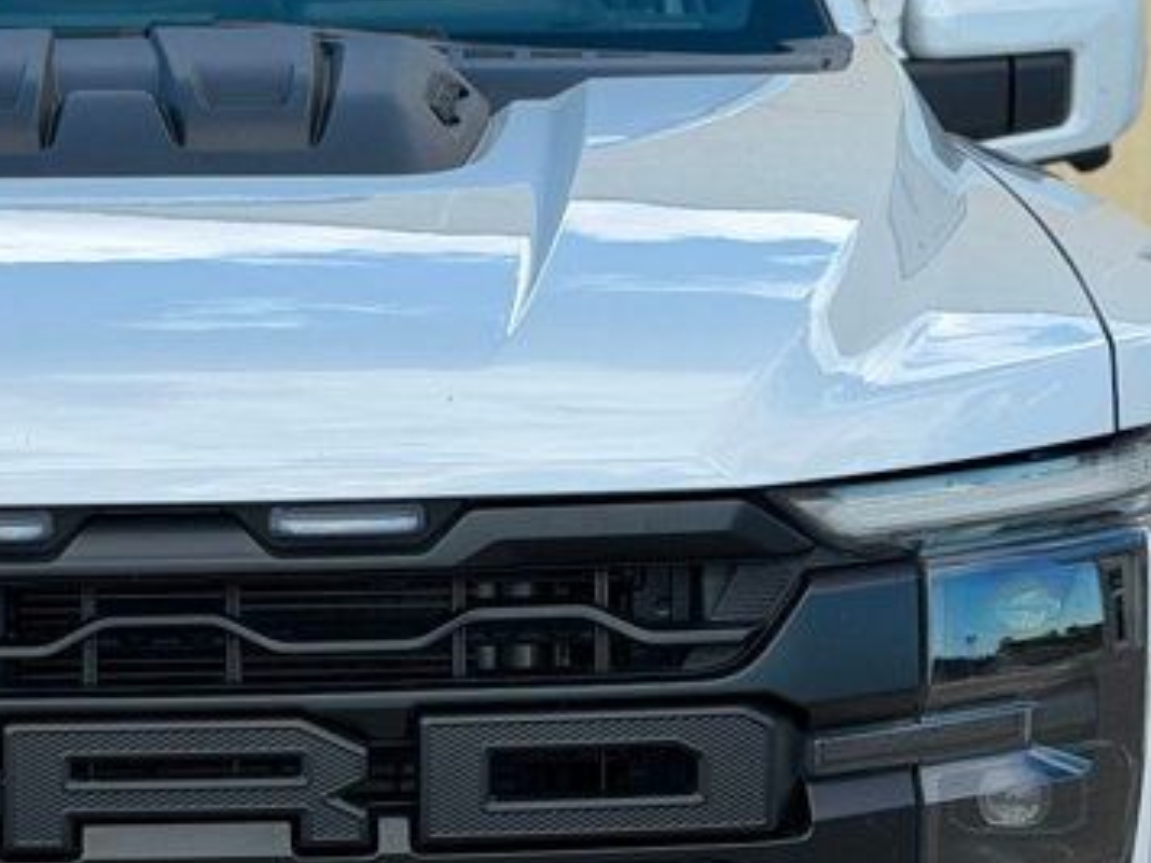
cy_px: 659
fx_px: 4589
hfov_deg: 14.1
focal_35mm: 138
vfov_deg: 10.7
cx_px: 13
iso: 64
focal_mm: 6.76
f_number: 1.78
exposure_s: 1/2146
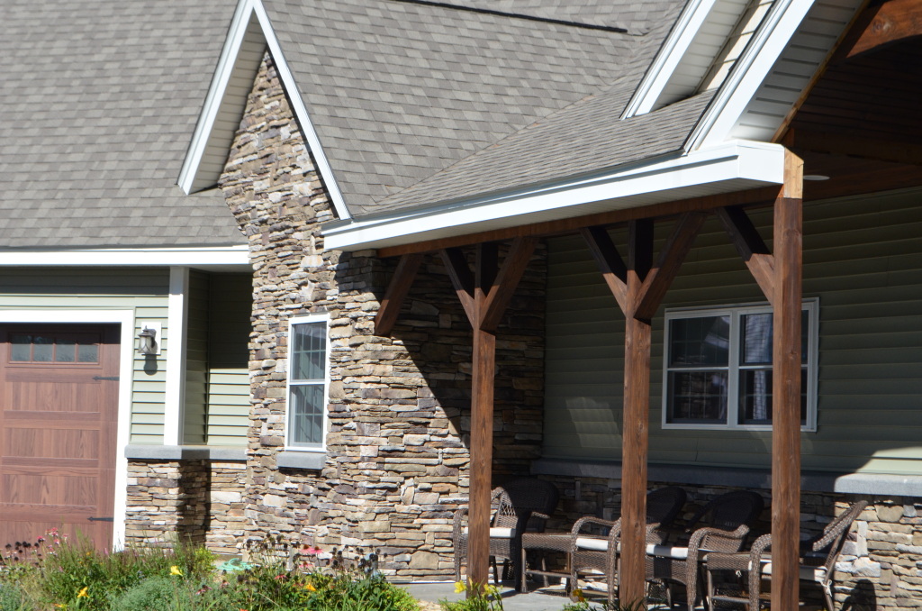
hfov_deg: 24.7
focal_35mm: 82
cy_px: 306
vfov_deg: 16.5
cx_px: 461
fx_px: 2108
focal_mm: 55
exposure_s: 1/640
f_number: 13
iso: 800
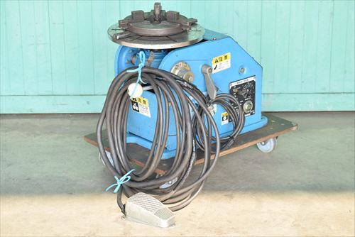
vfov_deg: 12.7
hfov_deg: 18.9
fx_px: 1066
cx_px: 178
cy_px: 118
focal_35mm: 108
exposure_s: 1/1250
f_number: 6.3
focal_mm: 72
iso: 1250
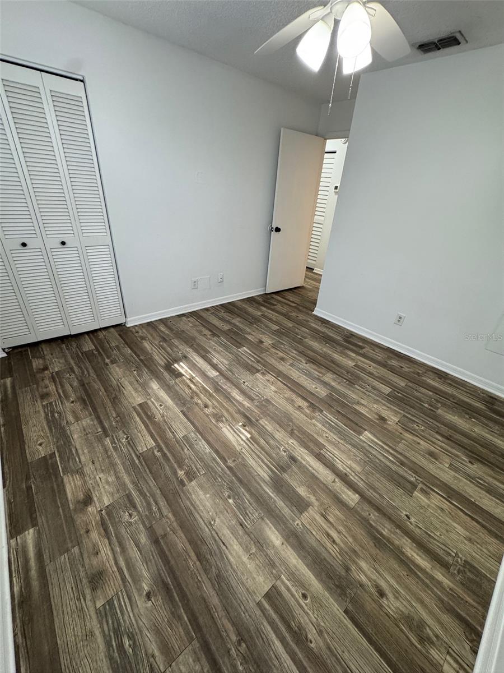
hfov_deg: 85.7
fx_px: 272
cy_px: 336
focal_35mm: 14
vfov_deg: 102.1
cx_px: 252
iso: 250
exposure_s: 1/120
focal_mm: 2.22
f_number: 2.2
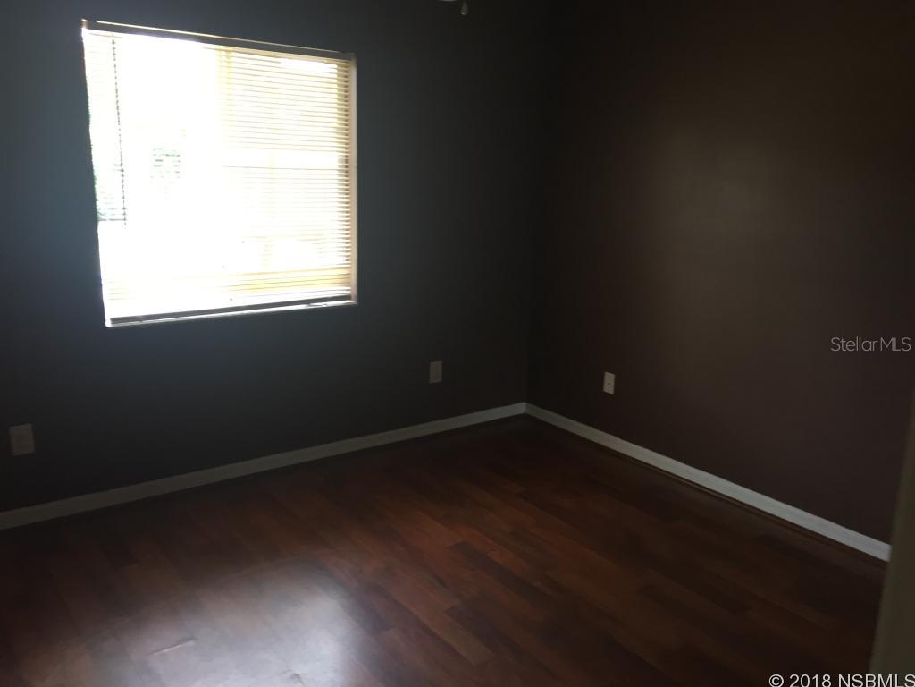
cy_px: 344
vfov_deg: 48.2
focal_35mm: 29
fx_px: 767
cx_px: 458
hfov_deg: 61.7
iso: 64
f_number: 2.2
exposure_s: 1/30
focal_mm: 4.15
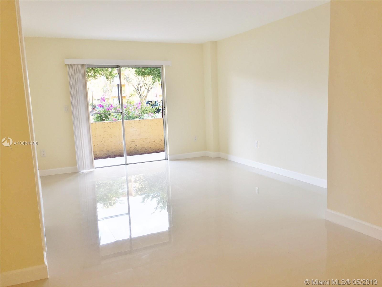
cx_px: 191
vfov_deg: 48.2
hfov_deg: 61.7
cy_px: 144
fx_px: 320
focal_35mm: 29
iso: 25
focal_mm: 4.15
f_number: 2.2
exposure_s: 1/120
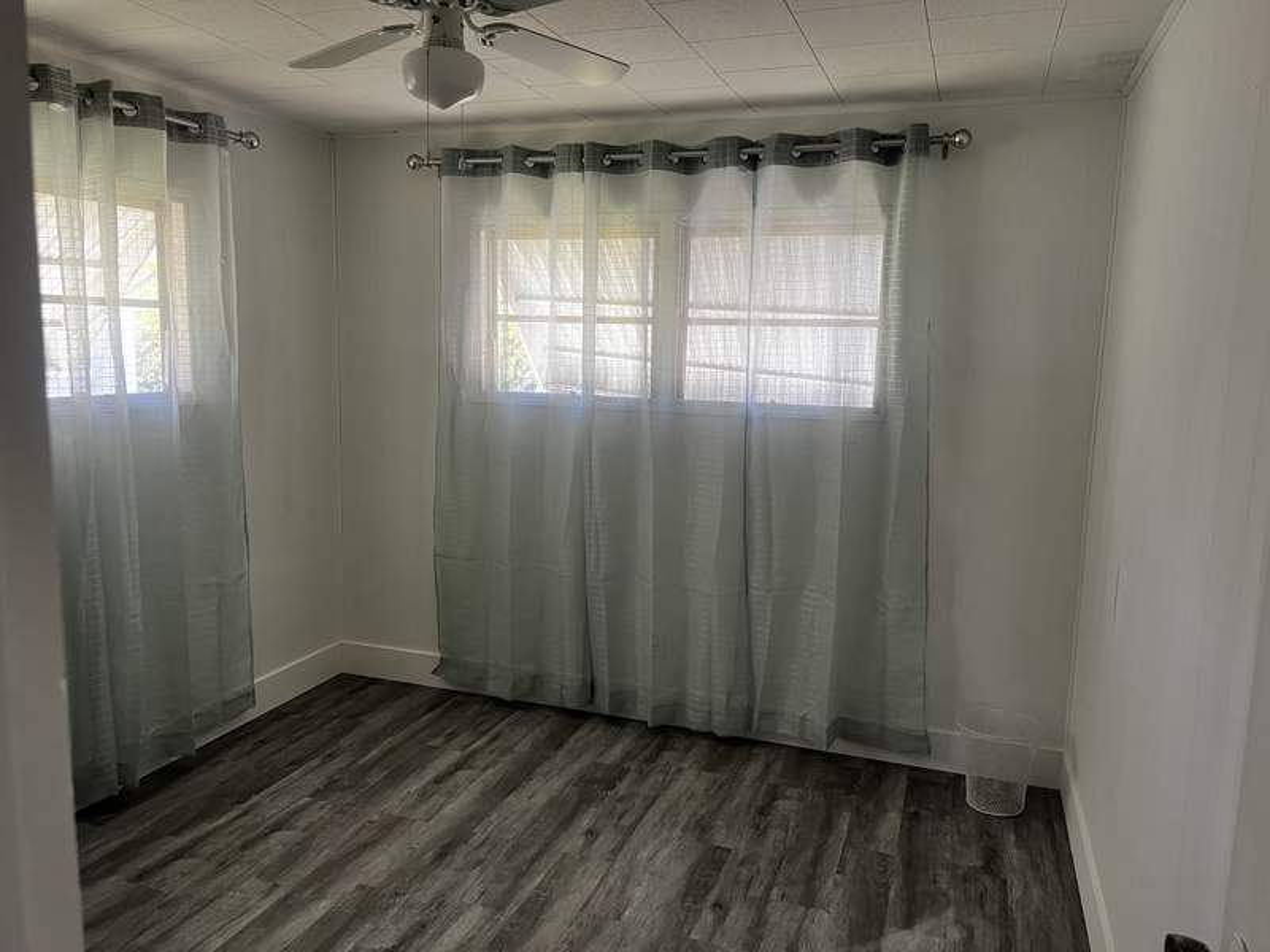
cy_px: 476
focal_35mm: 26
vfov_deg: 53.1
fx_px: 954
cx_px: 635
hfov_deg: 67.3
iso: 125
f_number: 1.5
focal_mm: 5.7
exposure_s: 1/89
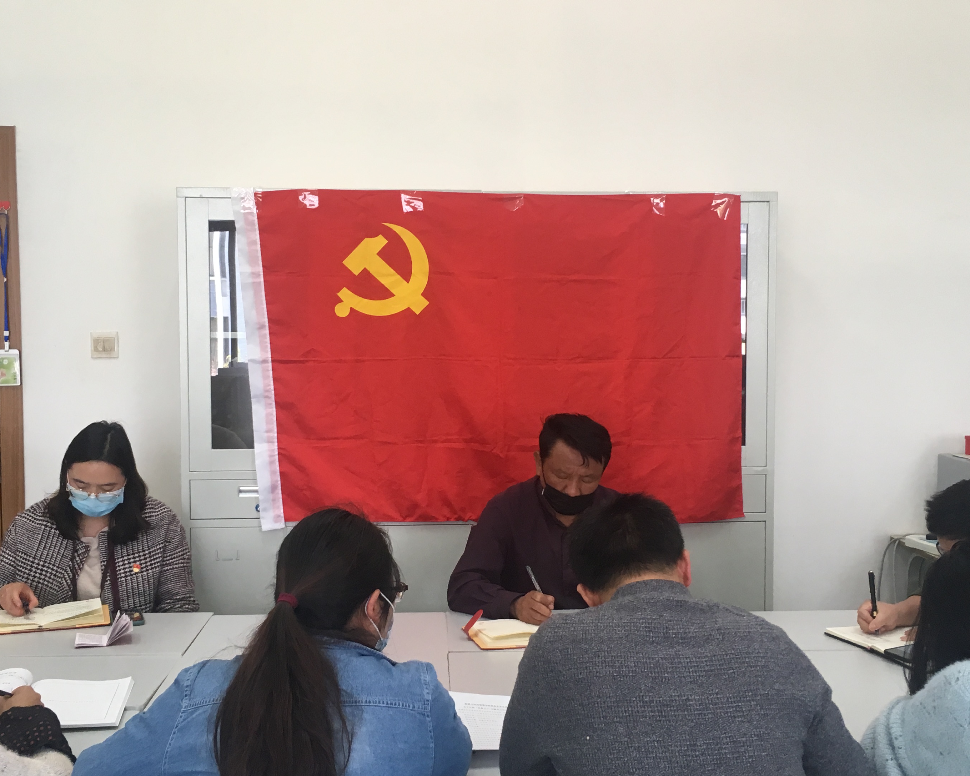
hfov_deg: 43.8
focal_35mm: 42
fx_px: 1206
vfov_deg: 35.7
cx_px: 481
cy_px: 386
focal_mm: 4.15
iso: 40
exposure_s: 1/33
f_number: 2.2
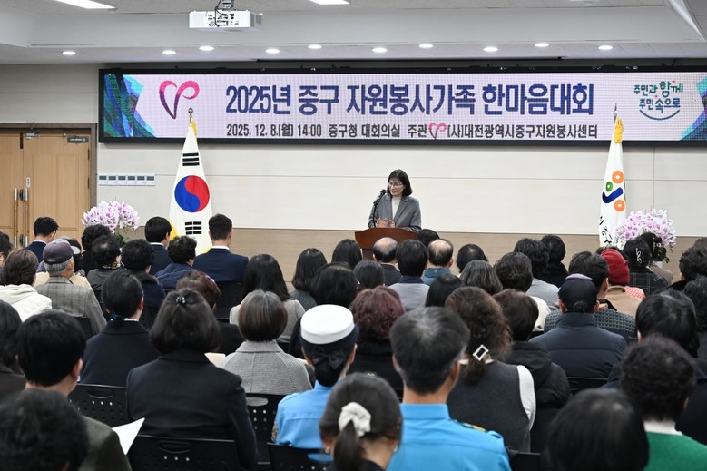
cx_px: 354
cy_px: 236
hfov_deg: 28.8
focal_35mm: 70
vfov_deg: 19.4
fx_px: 1374
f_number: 6
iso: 2500
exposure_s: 1/125
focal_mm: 70
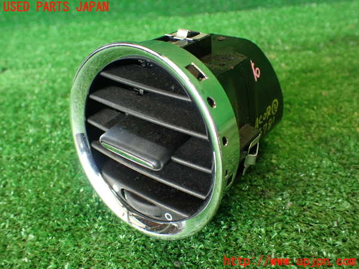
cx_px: 180
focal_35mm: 32
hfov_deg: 56.8
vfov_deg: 44.2
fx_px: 332
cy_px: 134
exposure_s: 1/40
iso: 200
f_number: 2.4
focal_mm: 5.79
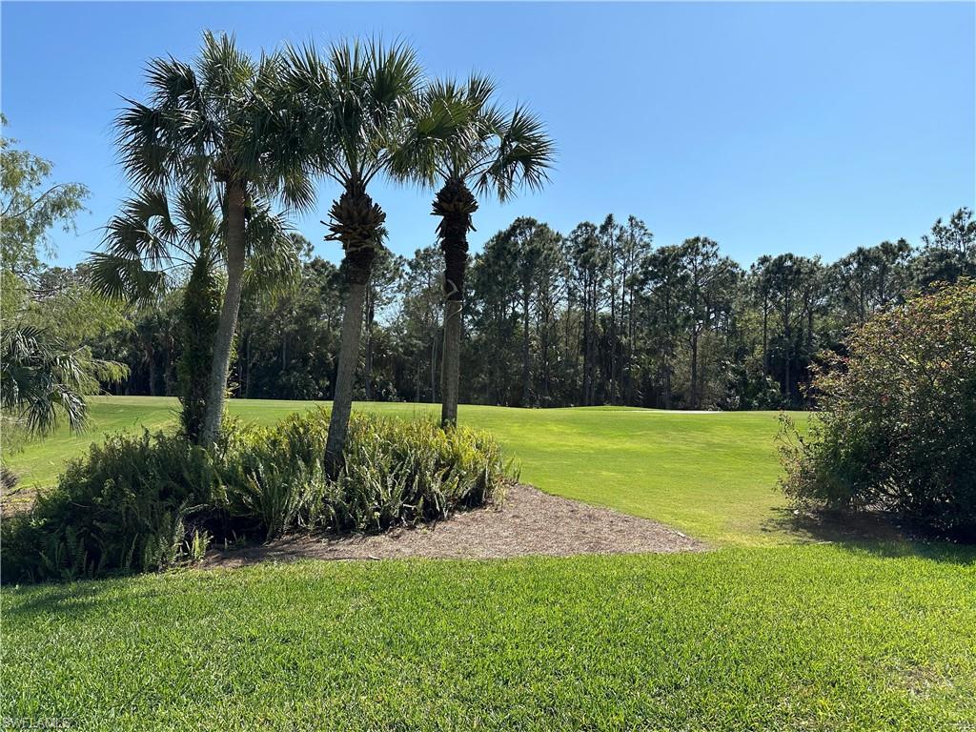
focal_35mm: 24
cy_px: 366
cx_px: 488
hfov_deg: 71.6
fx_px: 677
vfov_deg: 56.8
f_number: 1.78
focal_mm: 6.86
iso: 80
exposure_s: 1/4184
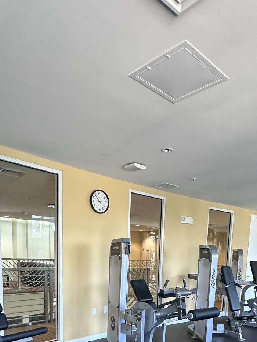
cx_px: 148
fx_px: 297
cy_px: 296
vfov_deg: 53.8
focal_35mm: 30
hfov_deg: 46.6
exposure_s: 1/120
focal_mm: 2.22
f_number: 2.2
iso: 250
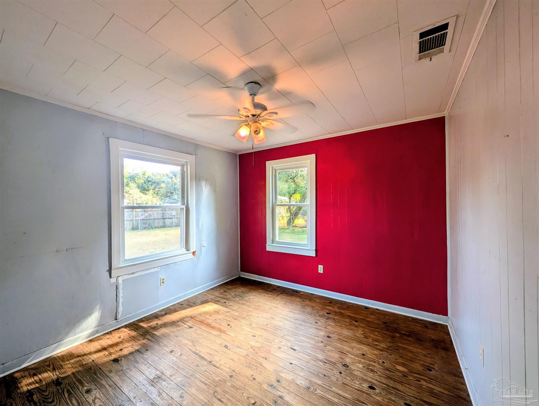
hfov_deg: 110.4
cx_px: 270
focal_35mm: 12
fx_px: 187
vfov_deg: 94.7
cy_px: 203
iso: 64
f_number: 1.7
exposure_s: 1/120
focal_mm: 2.02
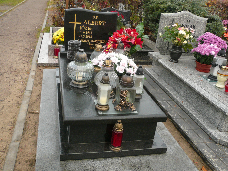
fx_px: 224
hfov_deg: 54.0
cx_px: 110
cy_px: 90
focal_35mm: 34
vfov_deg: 41.8
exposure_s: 1/125
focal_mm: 4.6
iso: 100
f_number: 2.8
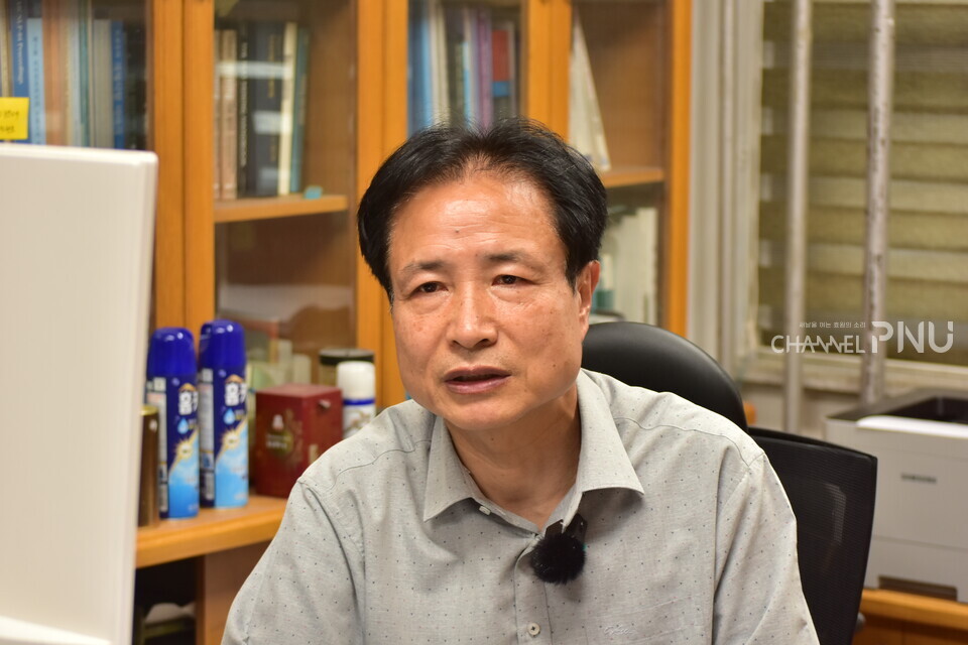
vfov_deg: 16.6
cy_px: 322
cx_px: 484
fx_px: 2218
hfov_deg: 24.6
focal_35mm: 82
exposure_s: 1/30
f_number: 4.5
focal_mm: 55
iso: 320
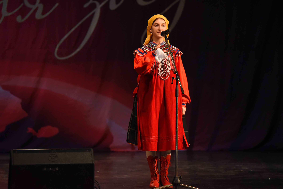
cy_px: 90
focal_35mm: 213
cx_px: 139
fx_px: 1675
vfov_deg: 6.5
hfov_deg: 9.7
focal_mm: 200
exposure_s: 1/640
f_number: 3.5
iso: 5000
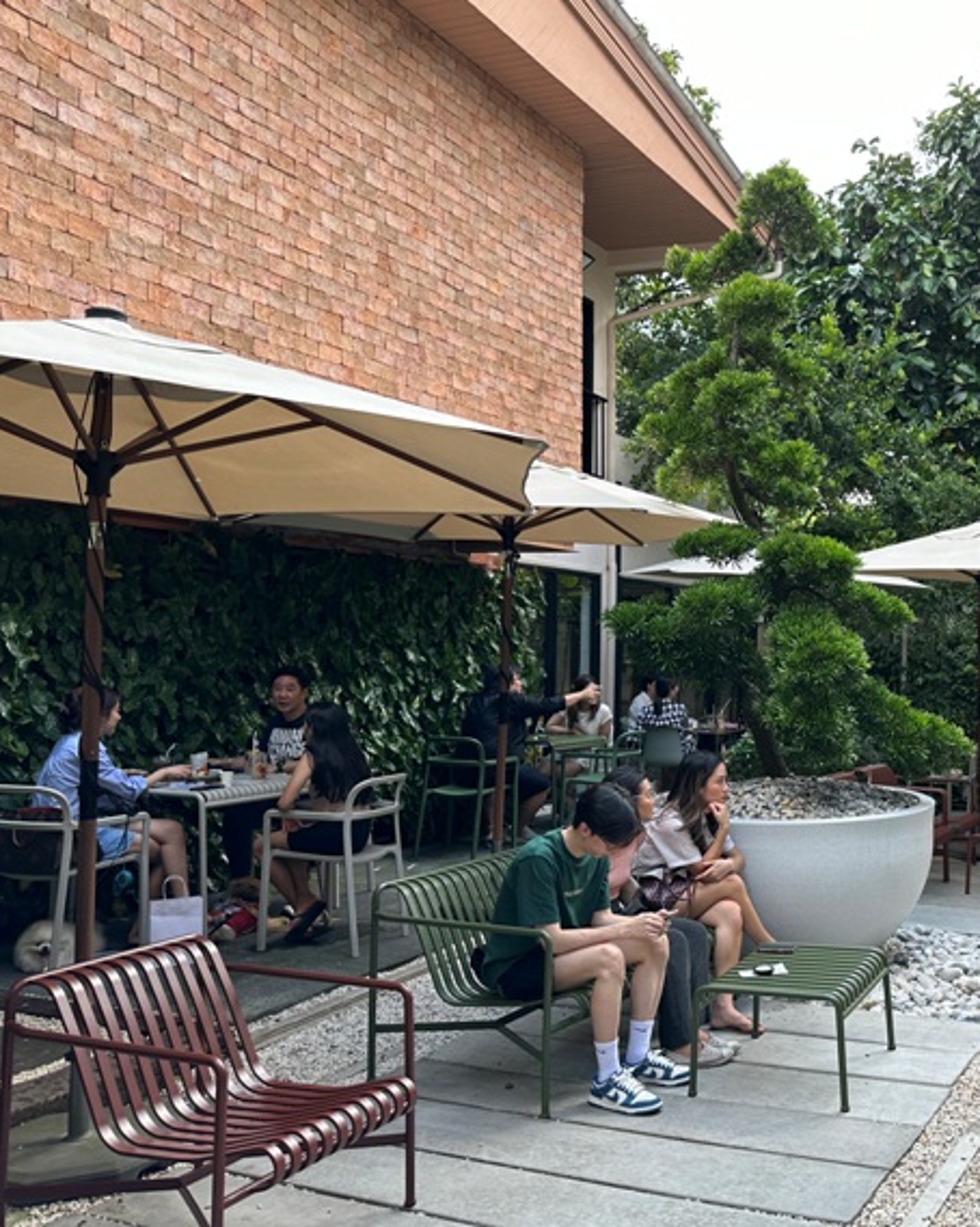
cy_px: 618
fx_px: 1197
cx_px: 833
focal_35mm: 33
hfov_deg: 41.8
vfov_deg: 54.2
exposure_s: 1/460
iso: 80
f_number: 1.78
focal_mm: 6.86
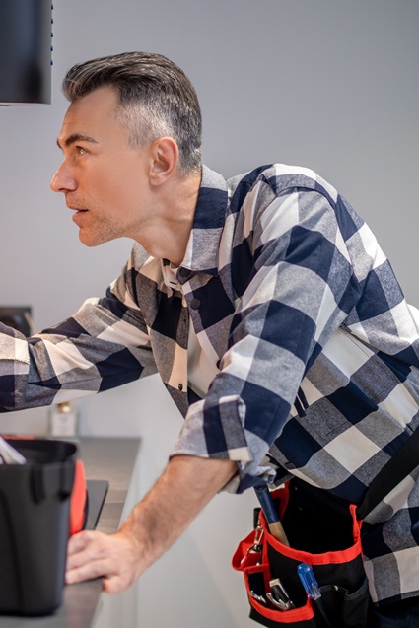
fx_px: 2233
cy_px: 314
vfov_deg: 16.0
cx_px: 5
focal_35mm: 128
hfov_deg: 10.6
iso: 500
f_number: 2.2
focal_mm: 85
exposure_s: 1/160
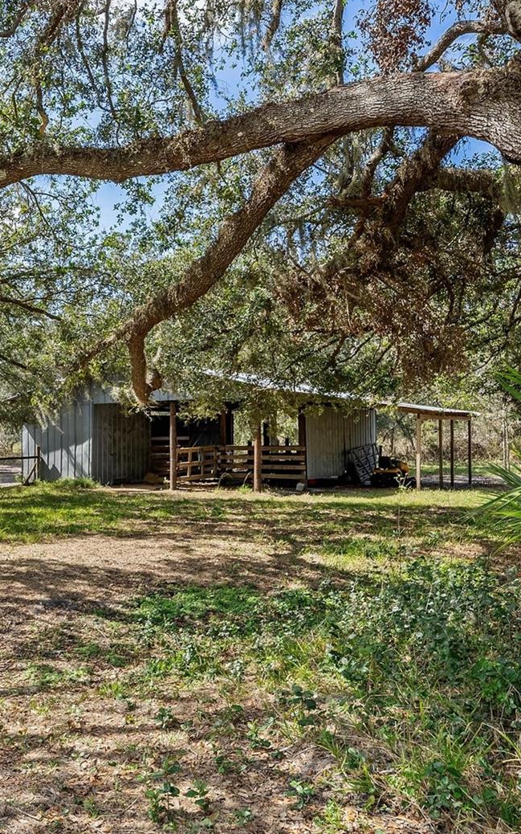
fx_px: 749
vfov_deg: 58.1
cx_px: 39
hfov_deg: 35.7
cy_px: 421
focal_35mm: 33
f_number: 8
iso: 250
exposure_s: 1/50
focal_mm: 21
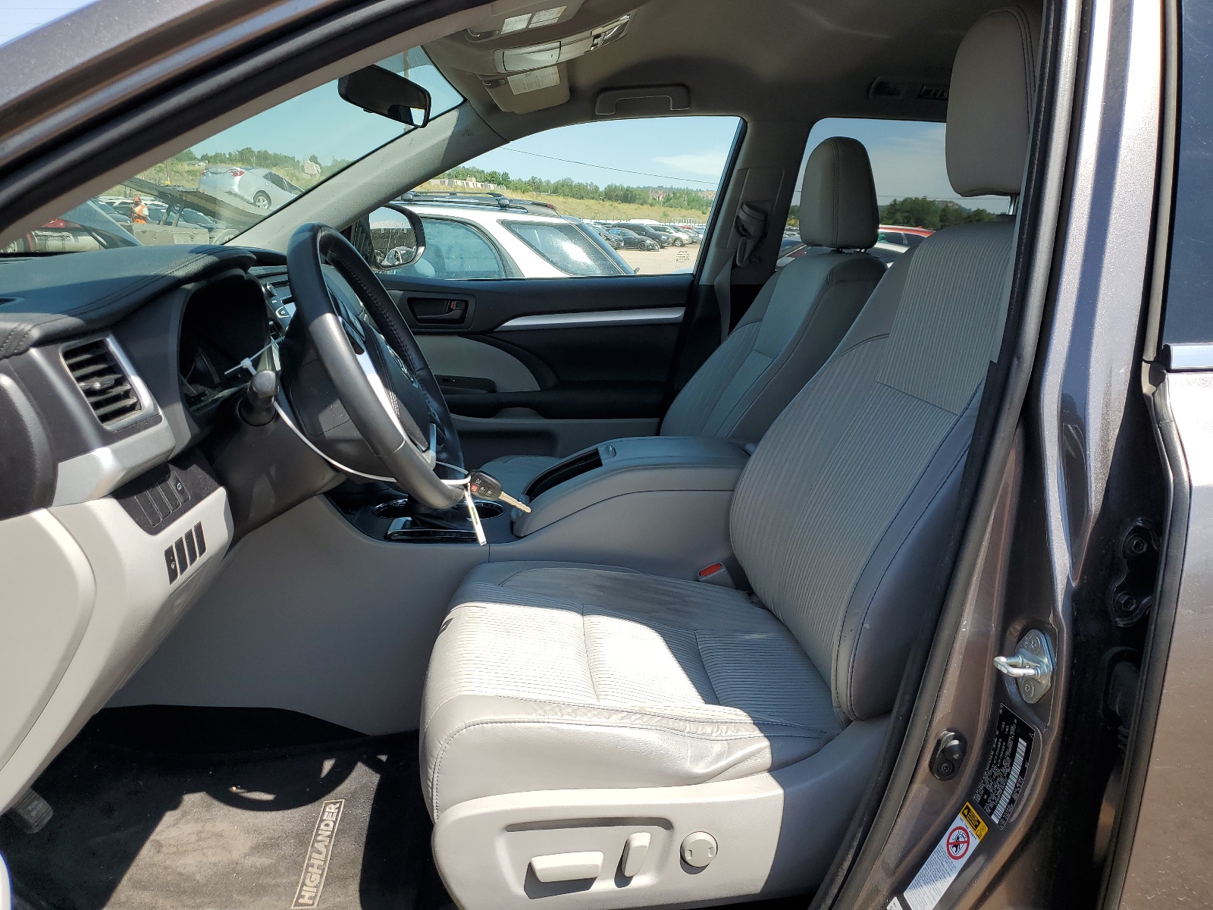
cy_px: 455
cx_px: 606
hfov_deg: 67.3
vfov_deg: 53.1
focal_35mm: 26
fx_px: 911
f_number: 1.5
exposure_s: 1/1667
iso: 50
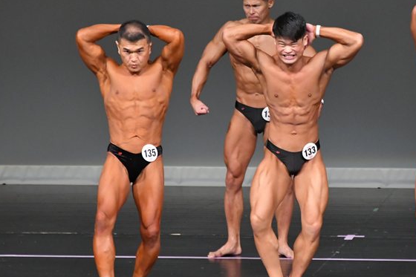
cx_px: 280
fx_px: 5036
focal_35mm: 436
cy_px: 165
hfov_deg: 4.7
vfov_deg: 3.2
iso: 5000
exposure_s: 1/400
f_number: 5.6
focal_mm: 210
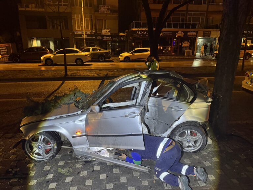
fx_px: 175
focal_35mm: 24
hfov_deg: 71.6
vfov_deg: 56.8
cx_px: 126
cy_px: 95
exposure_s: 1/50
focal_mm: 6.76
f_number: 1.78
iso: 800
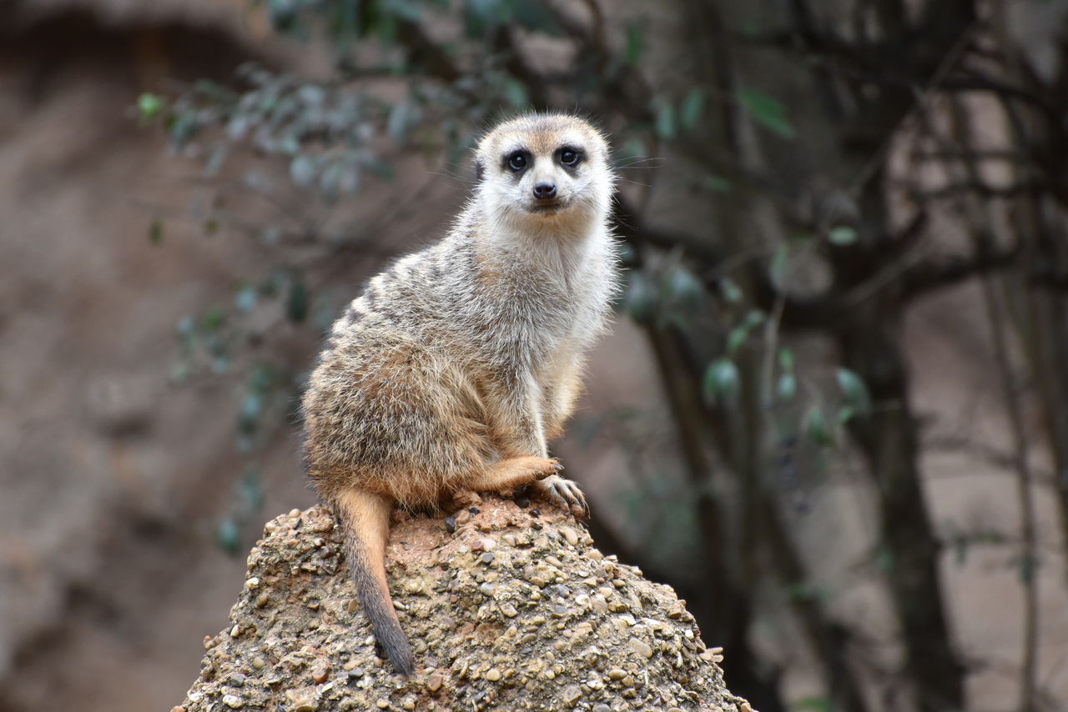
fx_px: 8901
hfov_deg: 6.9
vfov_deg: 4.6
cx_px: 534
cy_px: 356
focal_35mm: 300
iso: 1800
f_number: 5.6
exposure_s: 1/640
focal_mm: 300
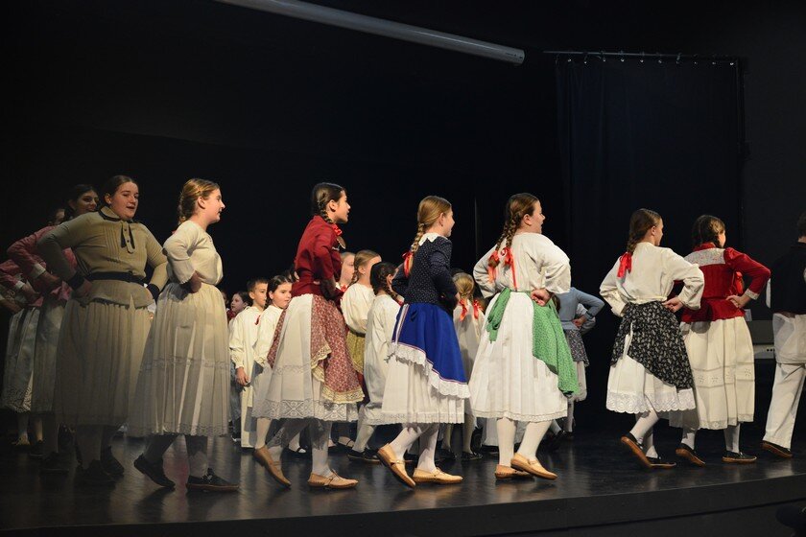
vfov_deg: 35.1
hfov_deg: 50.7
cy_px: 268
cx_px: 403
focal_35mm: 38
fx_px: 851
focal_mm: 38
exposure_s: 1/160
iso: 3200
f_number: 6.3
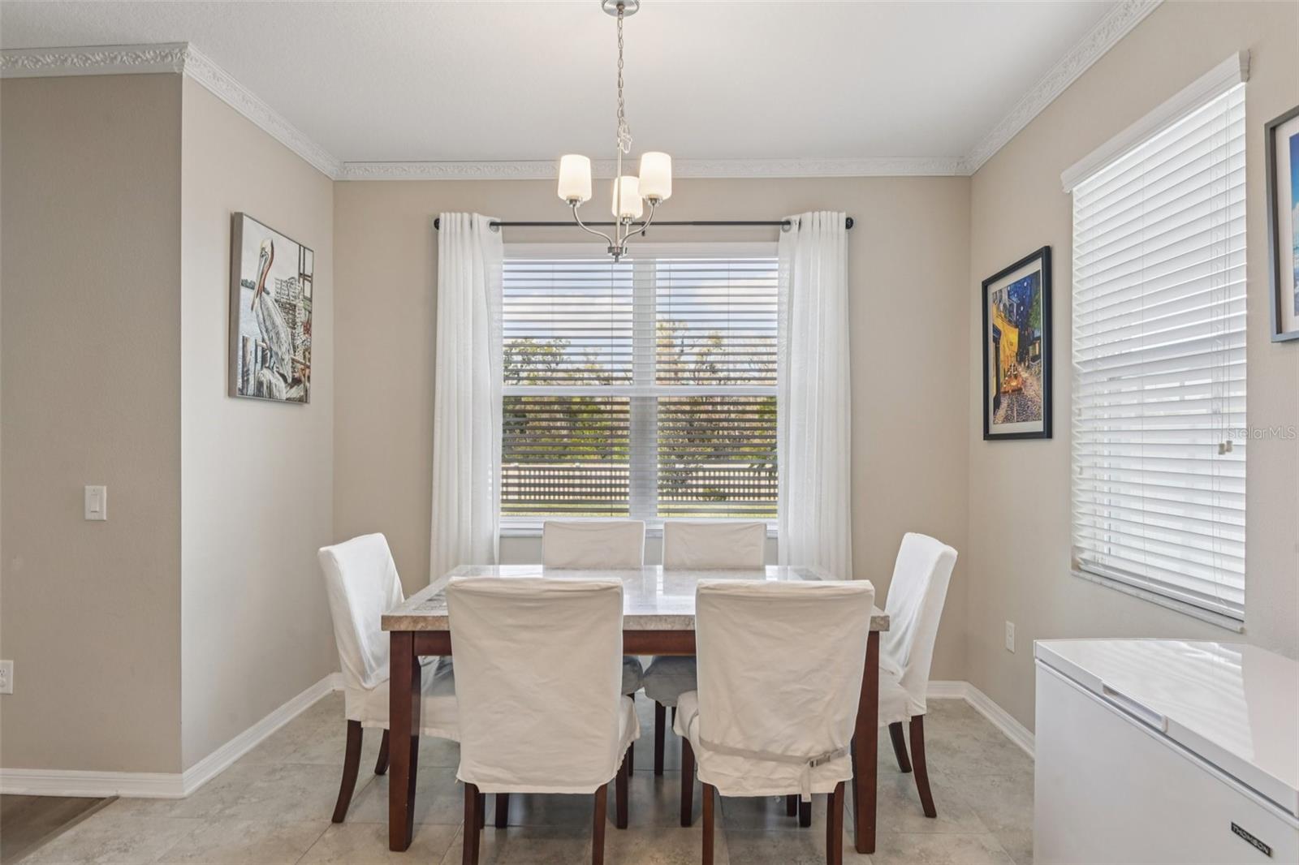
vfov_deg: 64.5
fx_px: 685
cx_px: 650
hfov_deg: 86.9
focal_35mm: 19
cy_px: 432
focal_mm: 19
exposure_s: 1/60
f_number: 8
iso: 400
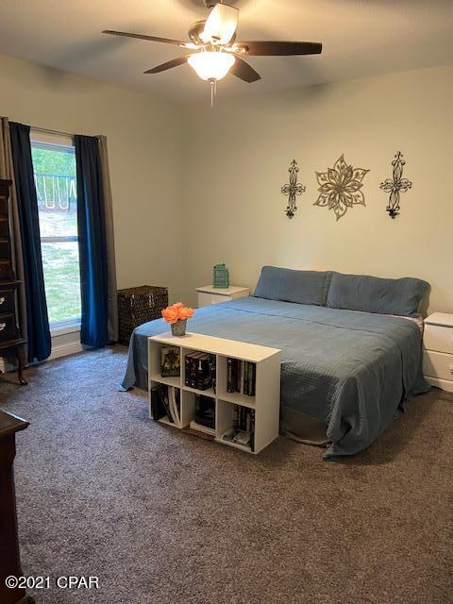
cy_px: 302
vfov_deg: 67.3
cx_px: 226
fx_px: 454
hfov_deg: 53.1
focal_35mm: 26
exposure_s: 1/40
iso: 400
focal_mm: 4.25
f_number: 1.8
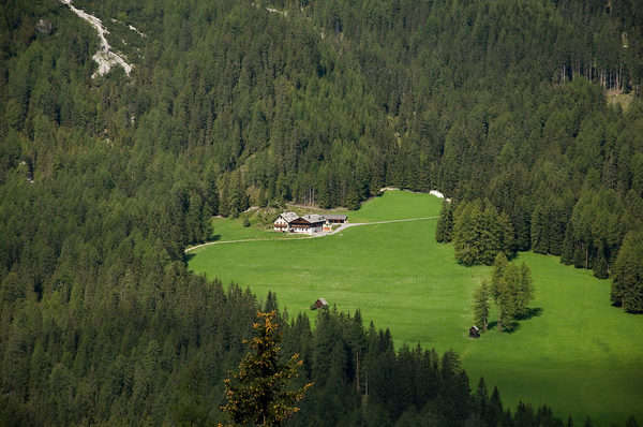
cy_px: 214
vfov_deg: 8.7
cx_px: 322
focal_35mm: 158
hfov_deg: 13.1
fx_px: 2809
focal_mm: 105
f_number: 7.1
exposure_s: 1/800
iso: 320
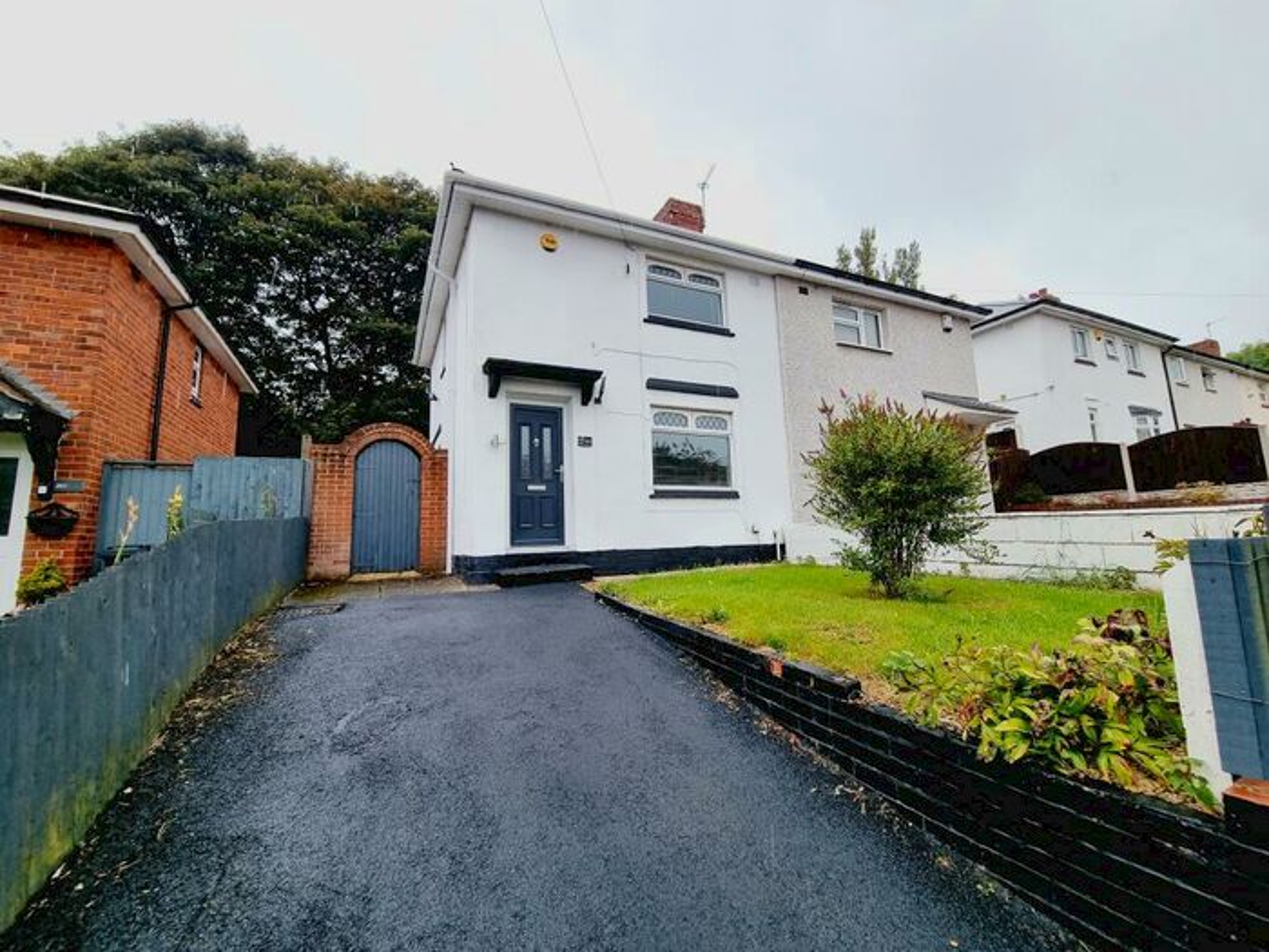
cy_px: 476
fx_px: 477
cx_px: 634
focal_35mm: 13
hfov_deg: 106.2
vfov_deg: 89.9
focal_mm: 2.2
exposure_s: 1/284
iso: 50
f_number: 2.2
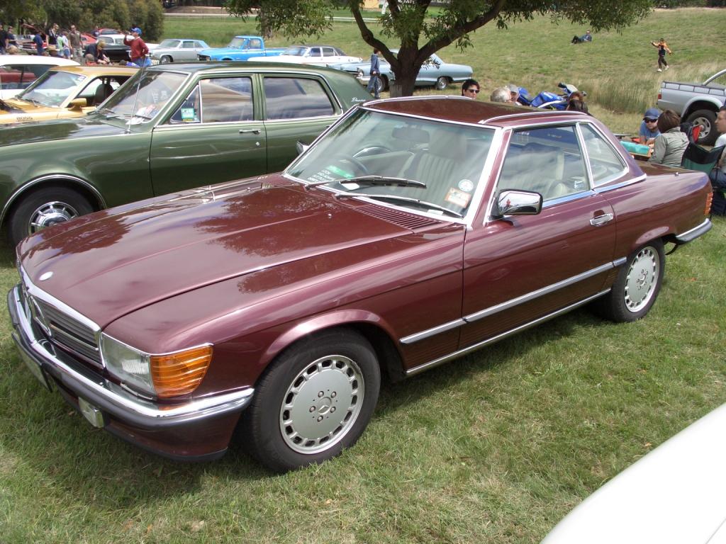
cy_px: 272
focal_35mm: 33
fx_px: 692
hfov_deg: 55.4
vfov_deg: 42.9
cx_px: 363
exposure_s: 1/500
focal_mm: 7.1
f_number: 4.5
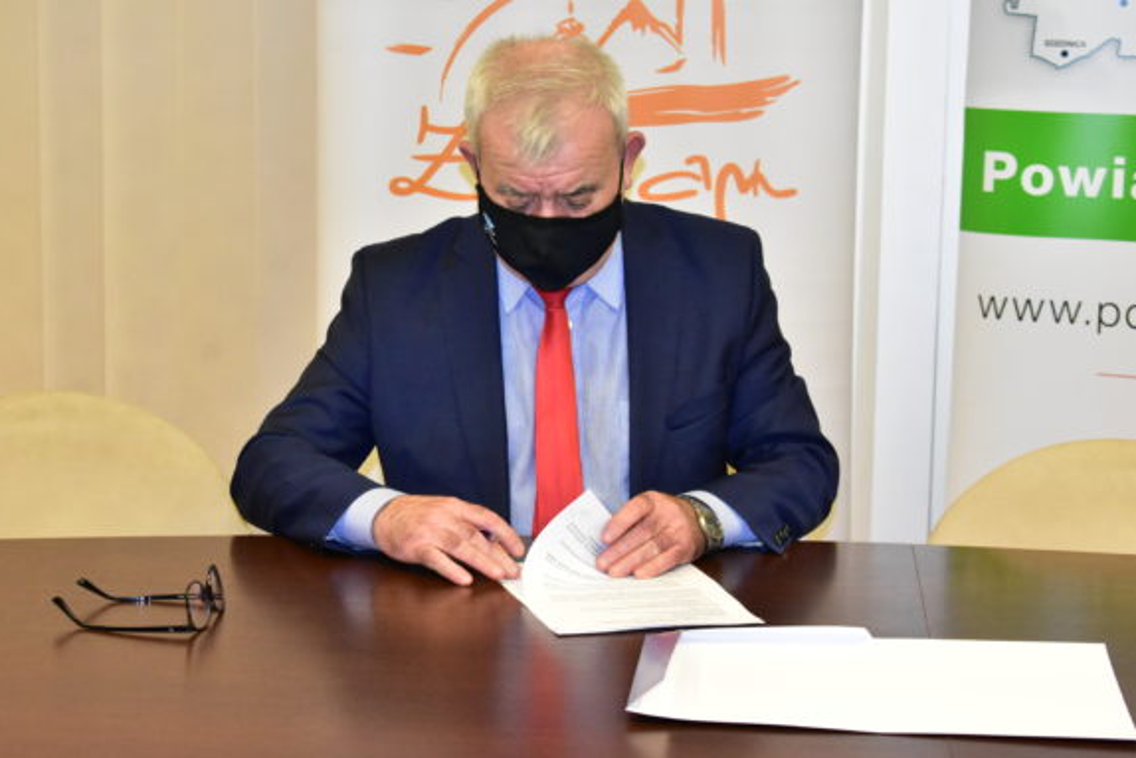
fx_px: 2858
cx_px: 522
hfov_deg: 22.5
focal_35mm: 91
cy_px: 352
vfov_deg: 15.1
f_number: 6.3
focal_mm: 55
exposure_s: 1/200
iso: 6400
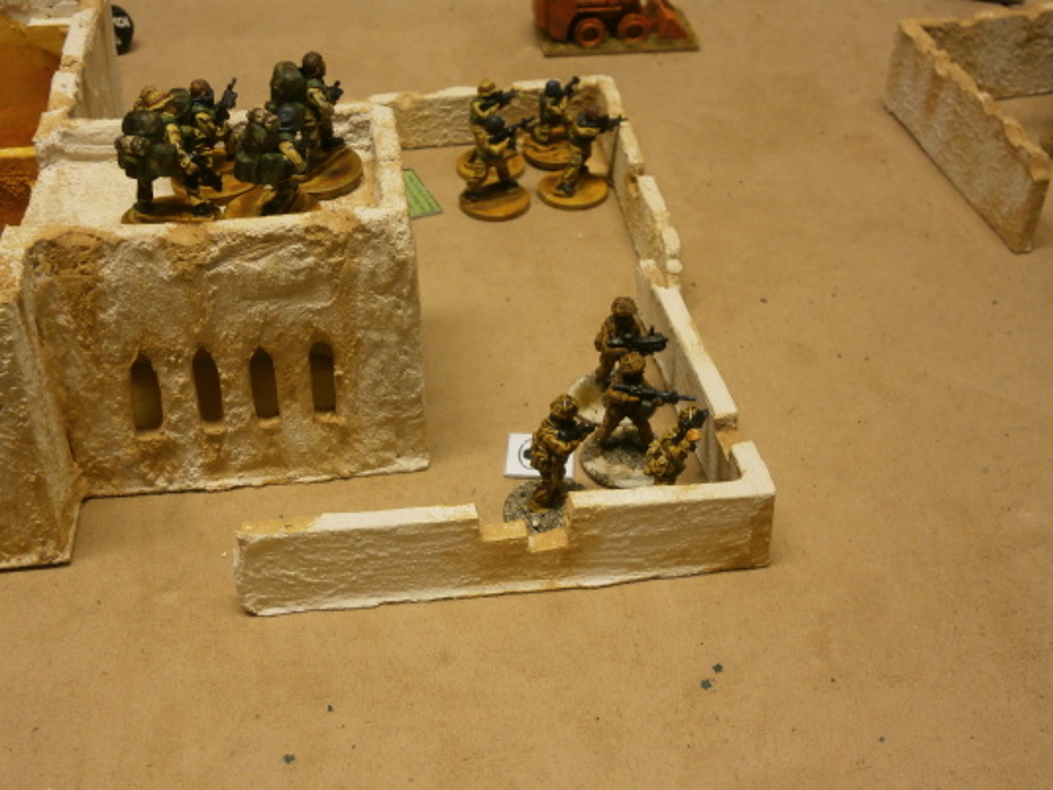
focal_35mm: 47
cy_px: 395
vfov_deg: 30.9
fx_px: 1430
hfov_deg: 40.4
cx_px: 526
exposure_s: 1/40
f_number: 3.4
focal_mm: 8.3
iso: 125
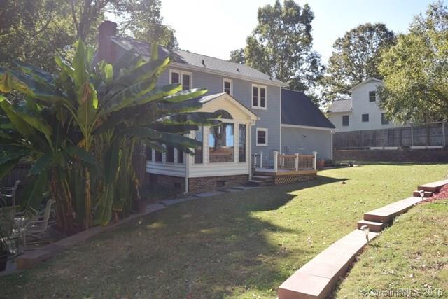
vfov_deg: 48.0
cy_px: 150
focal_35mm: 27
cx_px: 224
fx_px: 336
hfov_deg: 67.4
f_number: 6.3
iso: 100
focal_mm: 18
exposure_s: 1/160
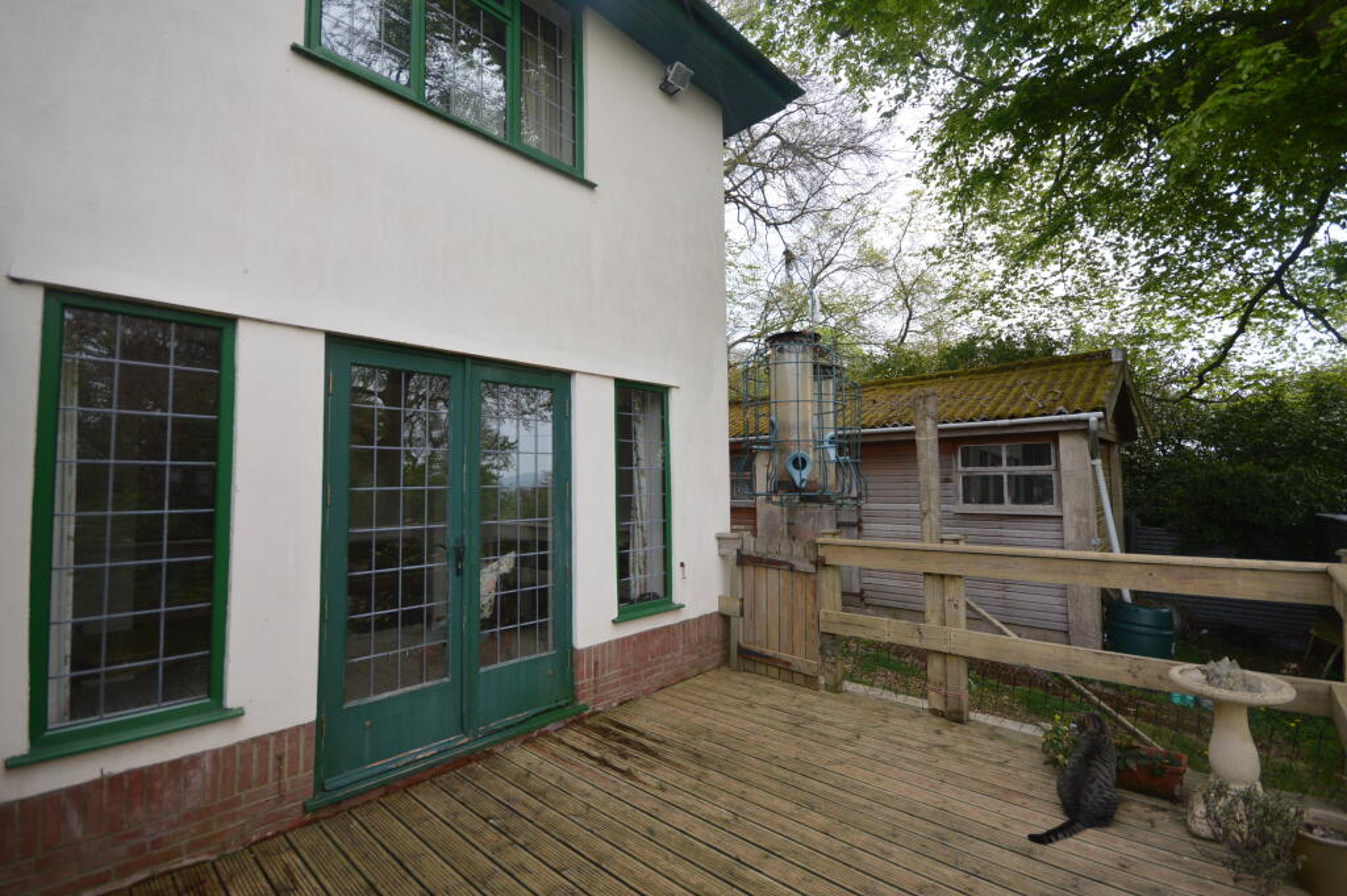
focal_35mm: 15
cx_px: 674
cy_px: 448
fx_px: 561
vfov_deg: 77.2
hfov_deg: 100.4
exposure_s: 1/160
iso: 100
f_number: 6.3
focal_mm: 10
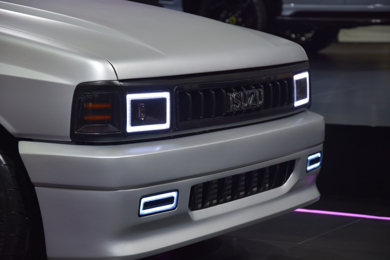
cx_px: 195
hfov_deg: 16.1
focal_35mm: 128
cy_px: 130
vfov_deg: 10.8
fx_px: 1381
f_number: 5.6
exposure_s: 1/125
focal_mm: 85
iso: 400
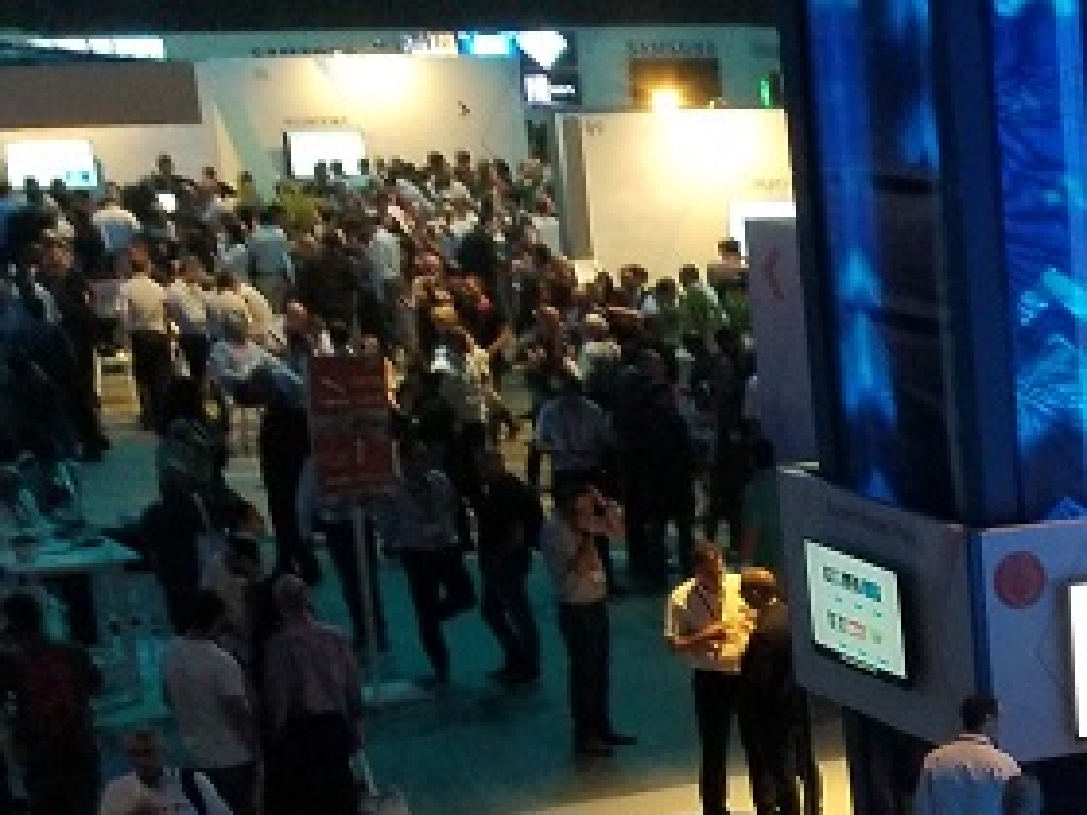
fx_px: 2983
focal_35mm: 95
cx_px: 1832
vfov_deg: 15.0
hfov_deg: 17.5
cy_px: 994
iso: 200
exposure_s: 1/33
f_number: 1.7
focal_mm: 4.25
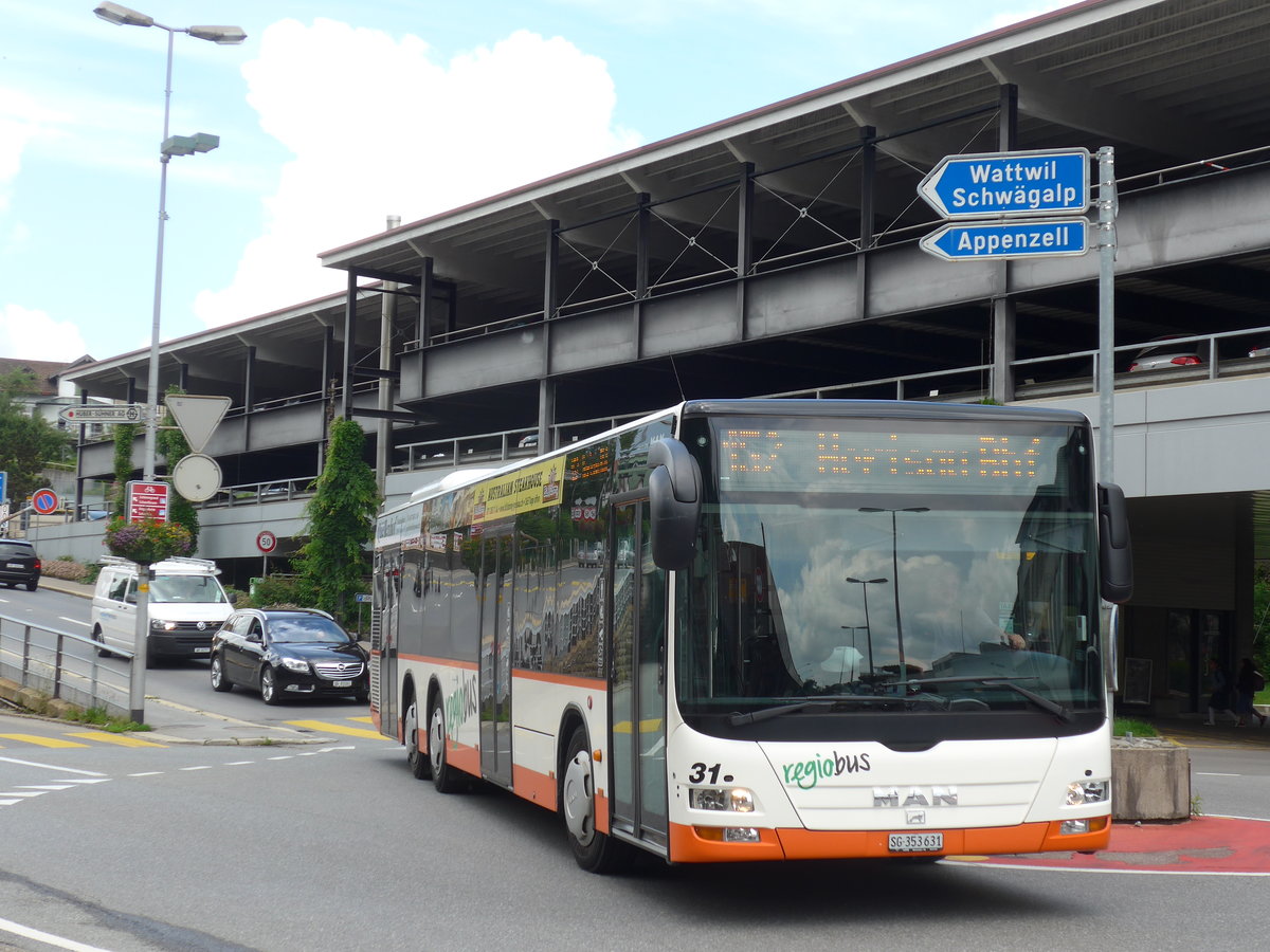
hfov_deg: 32.7
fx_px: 2165
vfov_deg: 24.8
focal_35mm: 59
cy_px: 476
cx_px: 635
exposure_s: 1/320
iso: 80
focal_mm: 12
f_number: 3.5
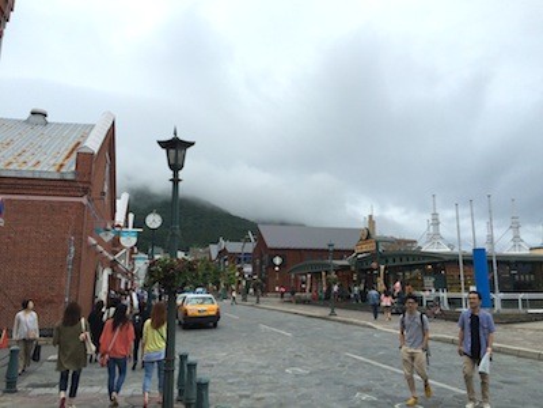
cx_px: 272
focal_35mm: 29
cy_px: 204
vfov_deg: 48.2
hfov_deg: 61.7
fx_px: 455
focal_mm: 4.15
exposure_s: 1/519
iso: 32
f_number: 2.2
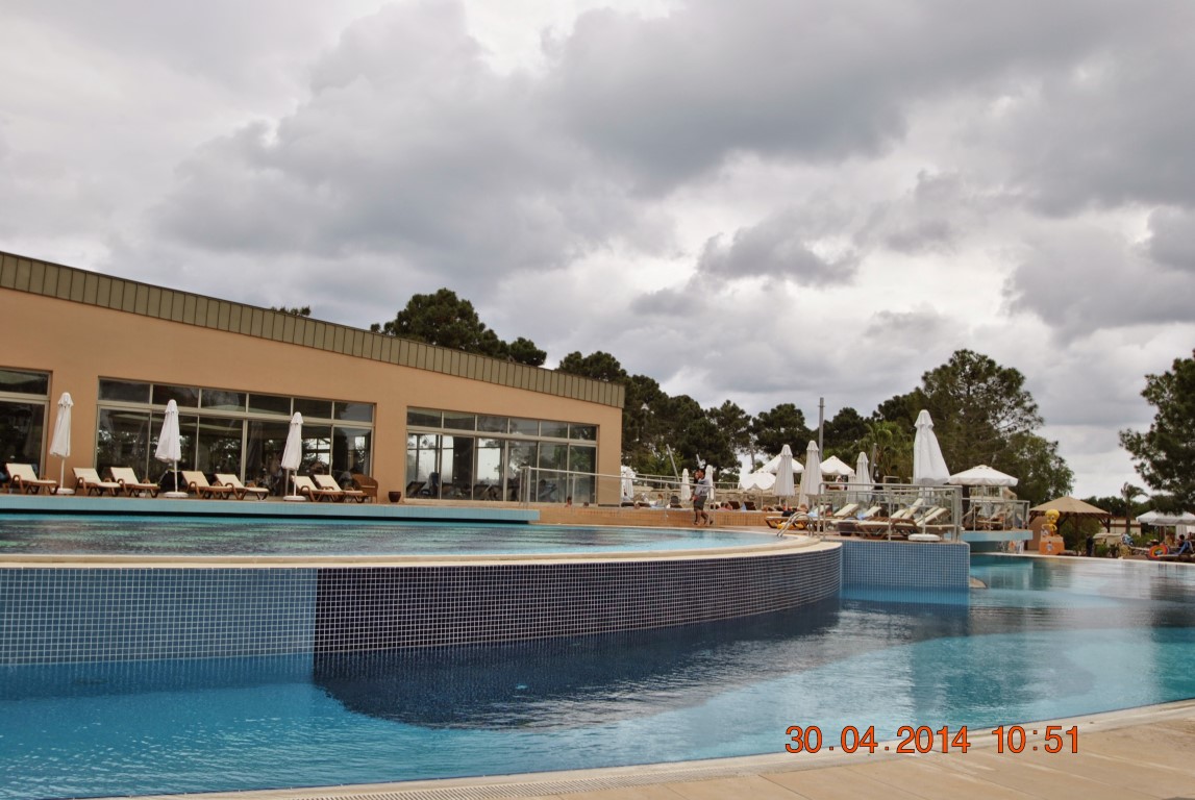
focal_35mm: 33
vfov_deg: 40.1
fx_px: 1097
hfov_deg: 57.2
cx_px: 598
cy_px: 400
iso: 100
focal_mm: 22
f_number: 7.1
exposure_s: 1/200
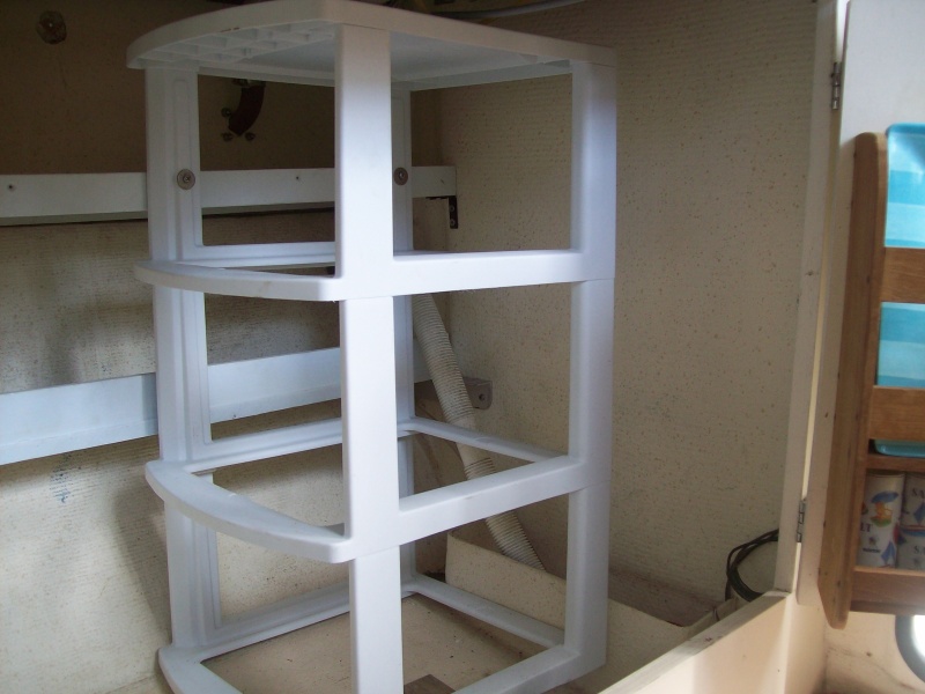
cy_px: 347
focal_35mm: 36
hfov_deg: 51.4
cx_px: 462
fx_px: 962
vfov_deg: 39.7
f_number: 2.7
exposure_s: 1/68.8
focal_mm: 6
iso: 80
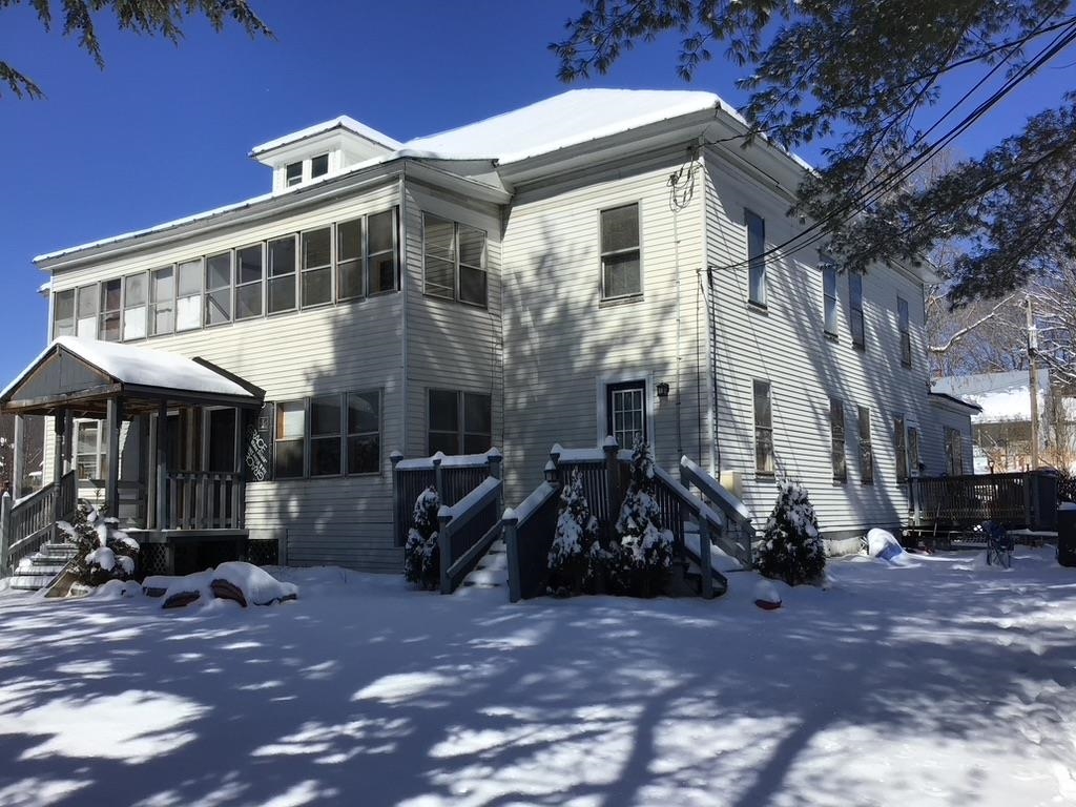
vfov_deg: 45.4
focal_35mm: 31
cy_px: 404
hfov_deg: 58.4
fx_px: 964
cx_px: 538
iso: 25
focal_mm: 3.3
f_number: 2.4
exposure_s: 1/2398
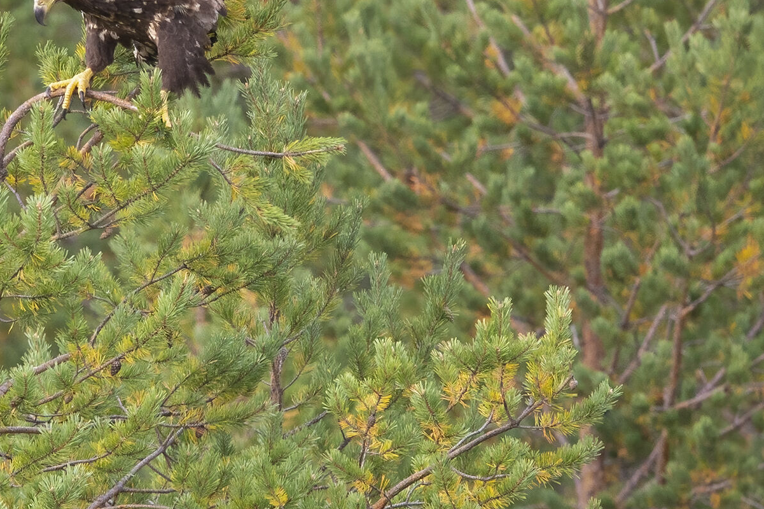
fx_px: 36023
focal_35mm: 1698
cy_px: 59
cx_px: 47
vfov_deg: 0.8
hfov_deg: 1.2
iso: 2500
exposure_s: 1/640
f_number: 5.6
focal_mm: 850
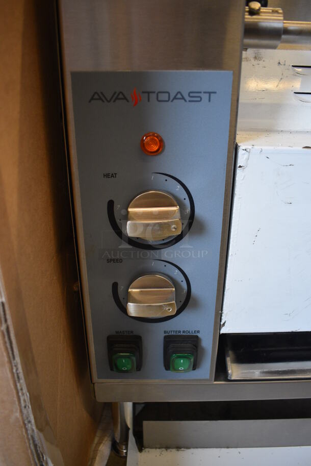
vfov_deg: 61.9
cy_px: 233
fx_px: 388
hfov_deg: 43.7
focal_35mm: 30
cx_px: 156
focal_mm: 20
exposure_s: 1/125
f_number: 3.5
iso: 900
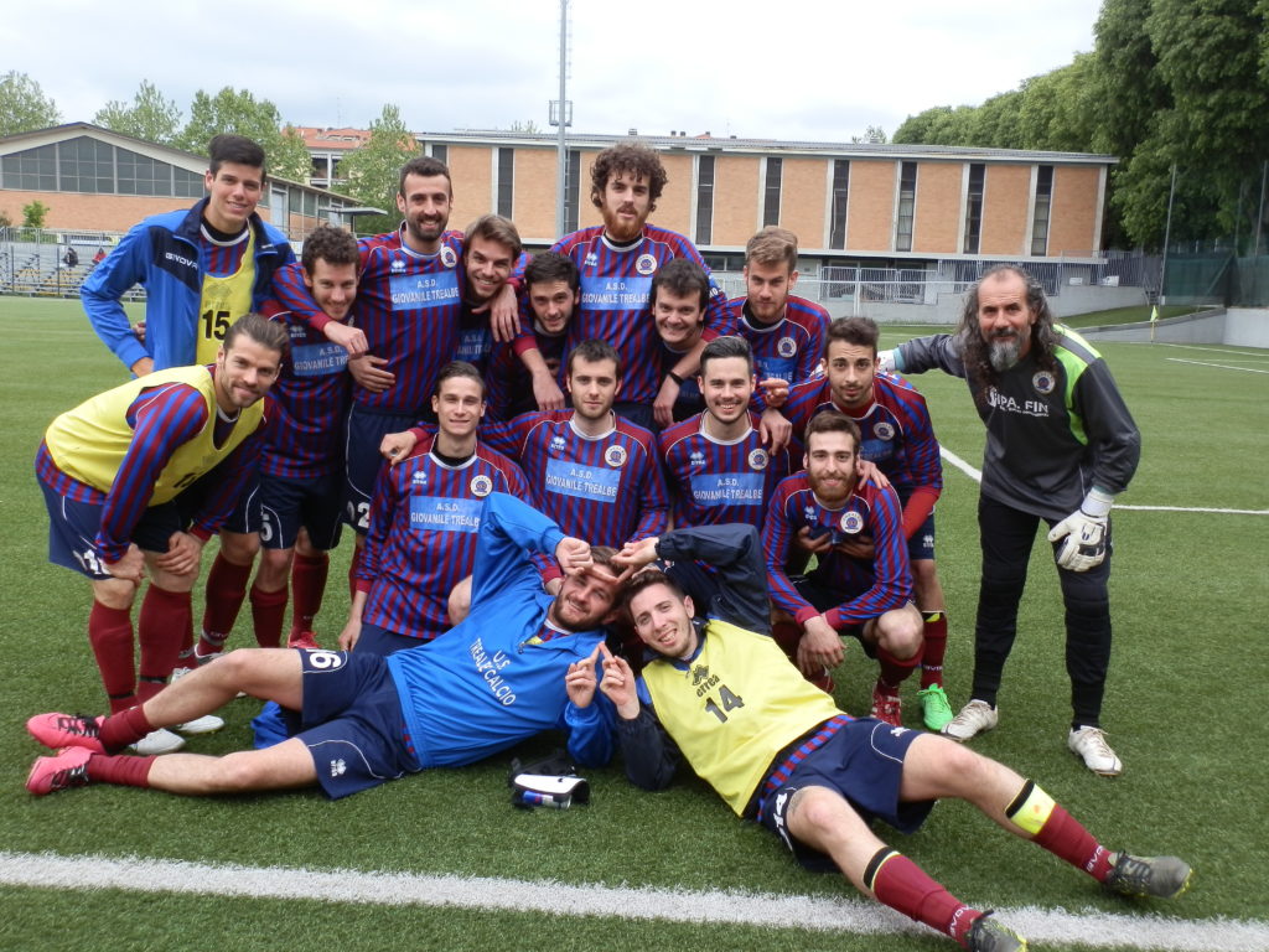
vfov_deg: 42.9
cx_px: 634
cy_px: 476
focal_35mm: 33
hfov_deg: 55.4
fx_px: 1210
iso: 64
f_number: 3.2
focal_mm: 5.96
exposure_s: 1/200
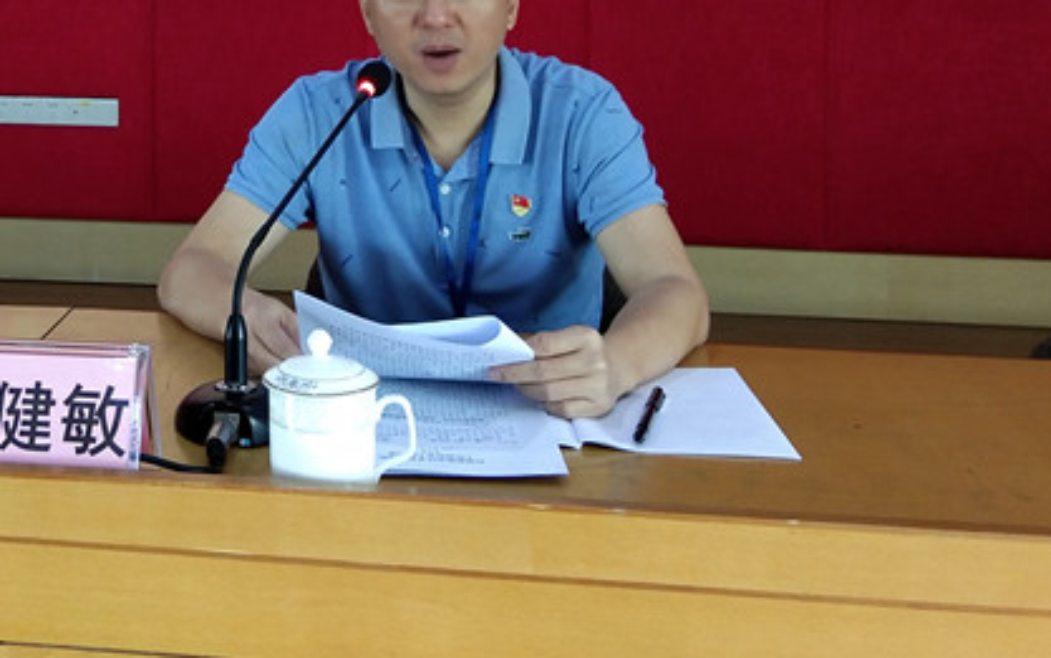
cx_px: 222
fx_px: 1805
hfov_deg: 31.7
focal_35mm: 63
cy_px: -58
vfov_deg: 19.8
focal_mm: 3.69
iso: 320
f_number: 2.2
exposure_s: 1/33.3
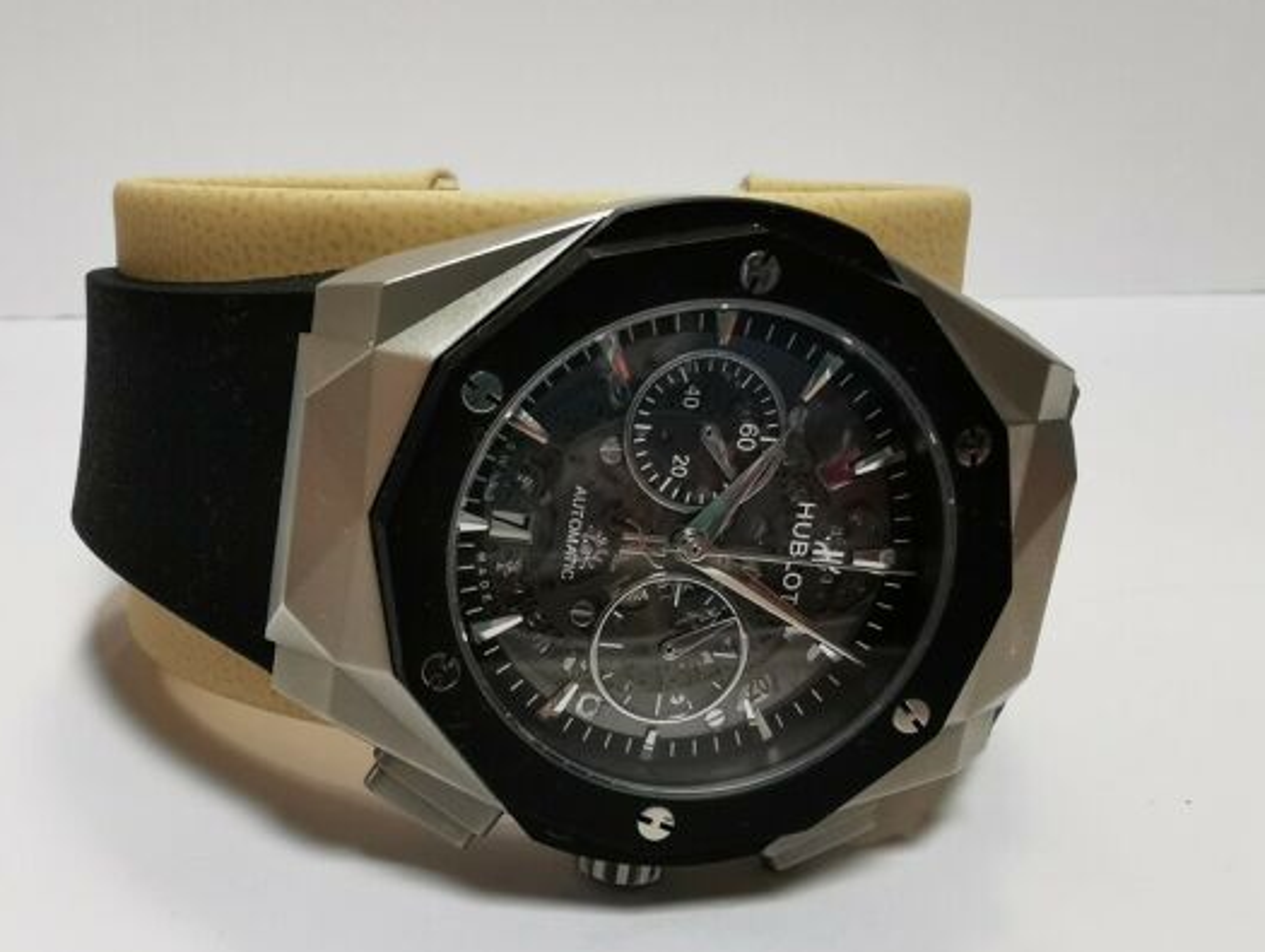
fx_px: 1390
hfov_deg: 48.7
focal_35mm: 38
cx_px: 518
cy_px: 527
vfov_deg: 37.8
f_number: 2.2
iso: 200
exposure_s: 1/50
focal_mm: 2.35
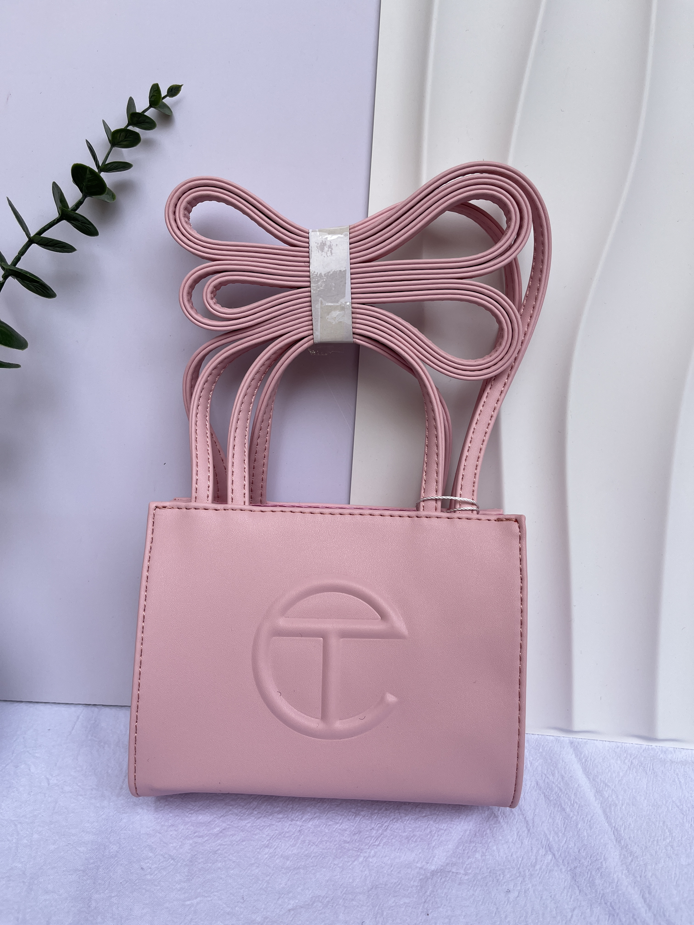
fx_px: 695
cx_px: 347
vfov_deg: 67.3
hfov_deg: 53.1
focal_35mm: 26
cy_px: 462
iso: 50
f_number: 1.6
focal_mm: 5.1
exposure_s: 1/1117
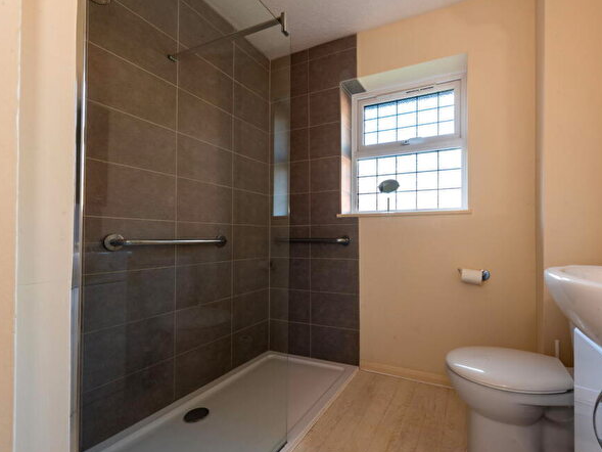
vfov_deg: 78.1
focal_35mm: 16
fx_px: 278
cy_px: 238
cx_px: 351
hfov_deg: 93.6
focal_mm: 14
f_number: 13
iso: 100
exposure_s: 1/2.5
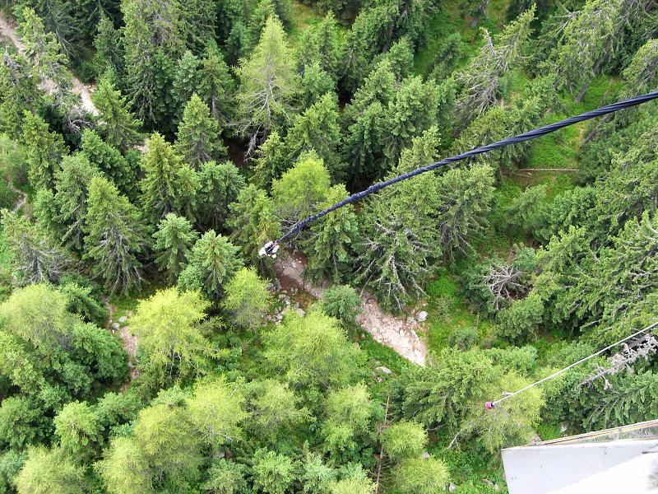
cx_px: 329
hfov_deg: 49.0
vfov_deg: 37.7
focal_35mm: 38
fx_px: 722
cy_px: 247
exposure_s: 1/80
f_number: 3.1
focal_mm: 6.3
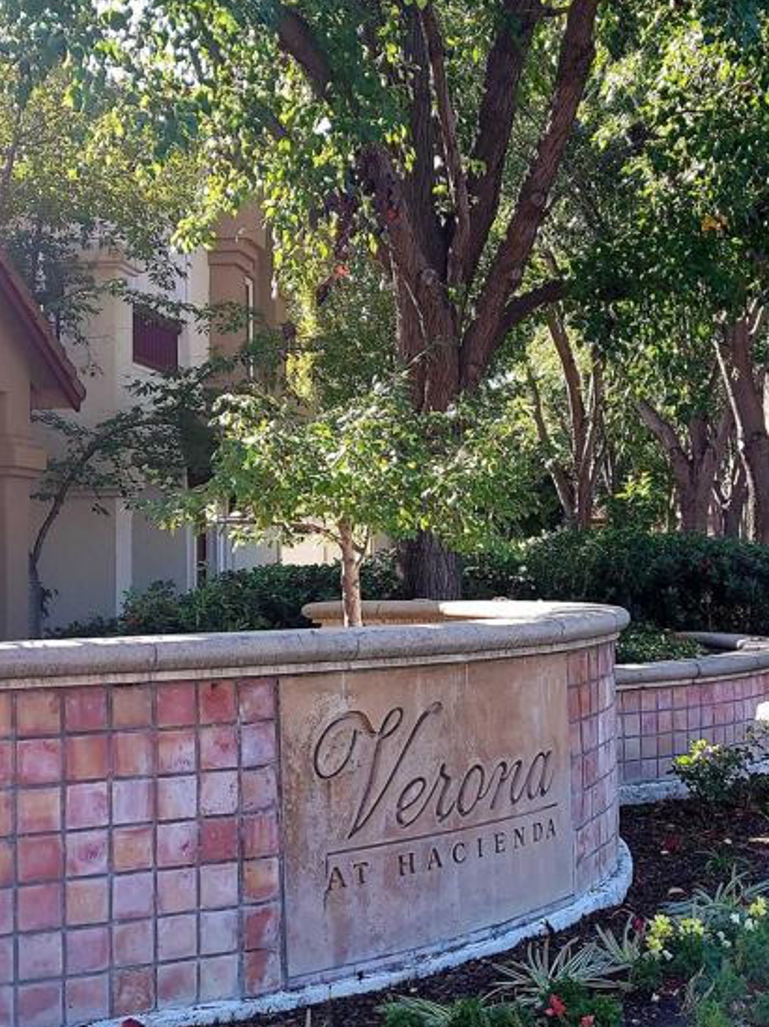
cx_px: 417
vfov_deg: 63.5
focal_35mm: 28
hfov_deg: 49.6
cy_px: 529
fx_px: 830
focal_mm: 4.6
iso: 40
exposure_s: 1/156
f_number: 1.8
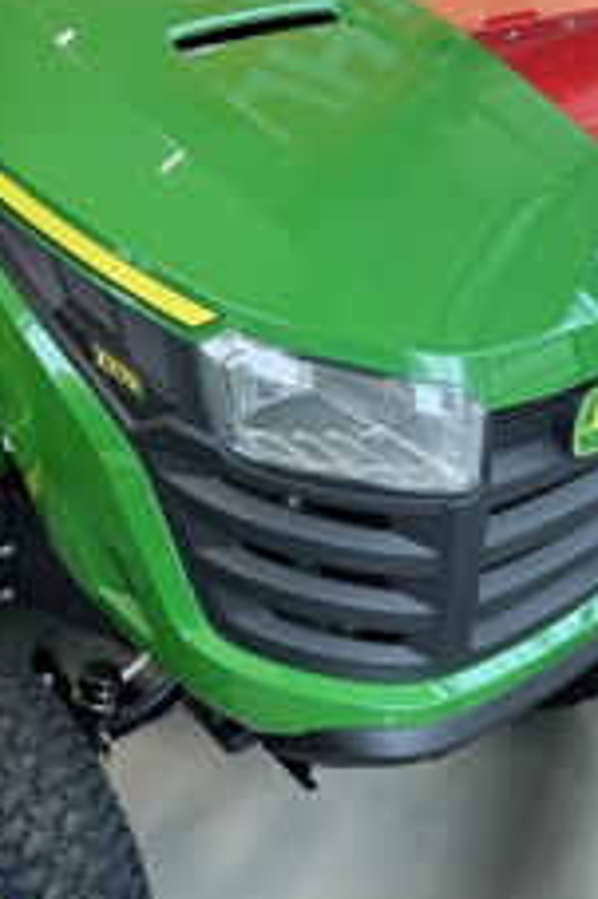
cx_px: 123
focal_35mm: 44
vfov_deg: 44.5
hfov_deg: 29.8
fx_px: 1098
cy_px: 420
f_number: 1.78
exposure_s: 1/100
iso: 160
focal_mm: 6.86
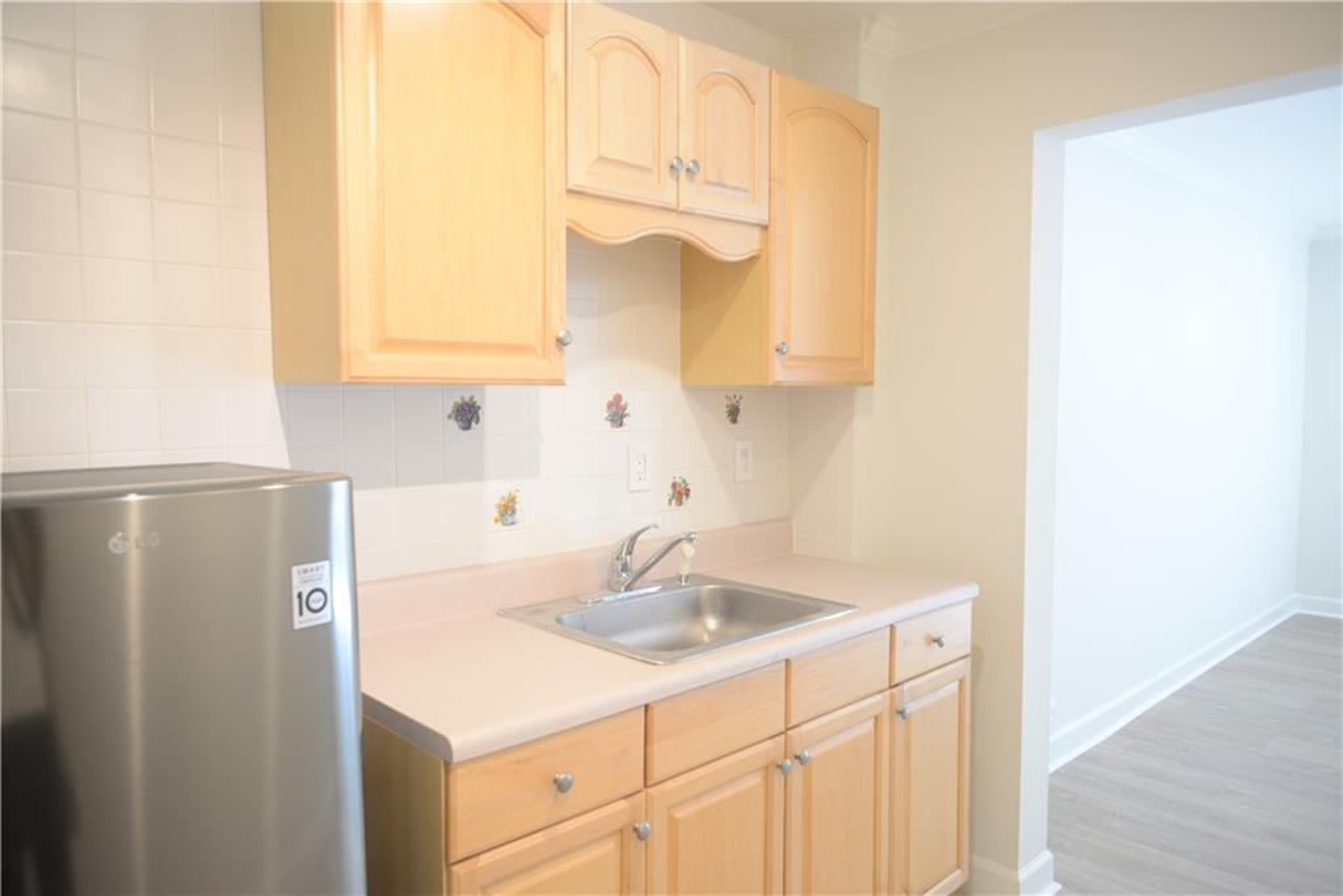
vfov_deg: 53.1
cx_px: 672
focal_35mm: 24
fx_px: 895
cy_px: 448
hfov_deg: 73.7
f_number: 4
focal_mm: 24
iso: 720
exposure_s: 1/60
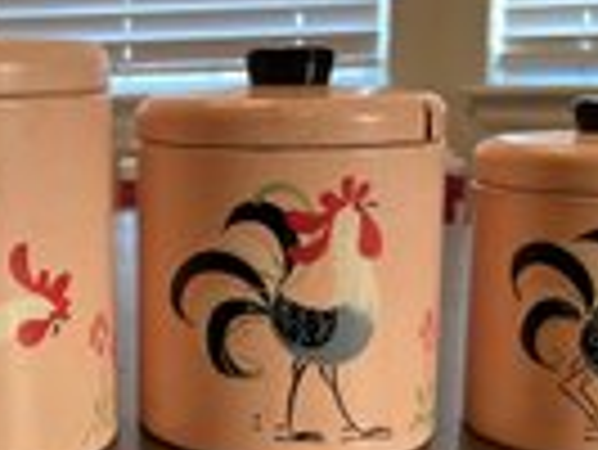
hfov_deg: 27.6
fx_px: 1158
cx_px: 25
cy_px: 268
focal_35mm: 67
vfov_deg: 21.9
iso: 80
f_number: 1.5
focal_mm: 5.7
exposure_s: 1/60
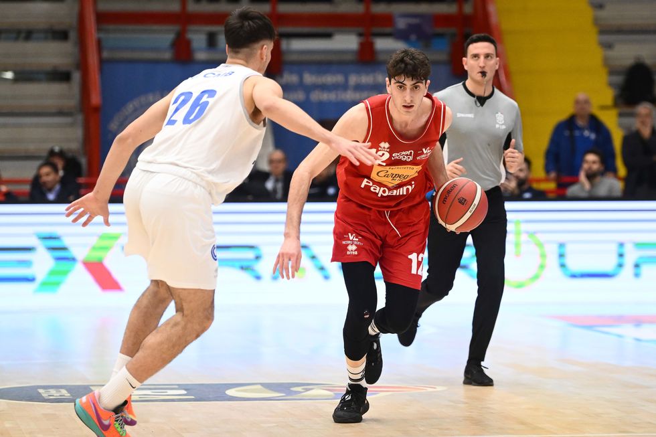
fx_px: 2733
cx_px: 328
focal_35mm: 150
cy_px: 218
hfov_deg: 13.7
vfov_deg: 9.1
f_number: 3.2
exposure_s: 1/1000
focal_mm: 150
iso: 4000
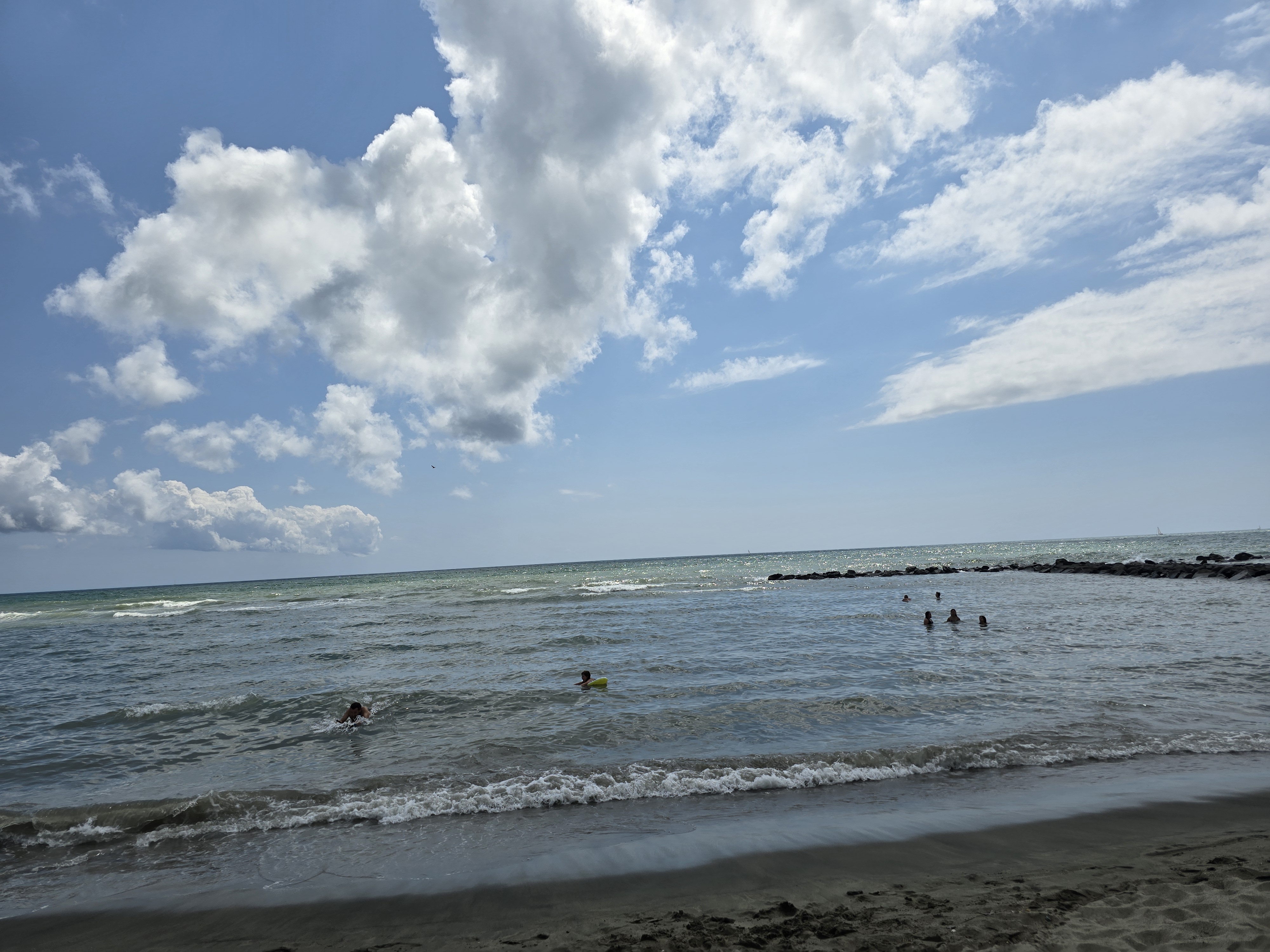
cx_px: 635
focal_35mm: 23
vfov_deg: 58.9
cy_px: 476
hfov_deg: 73.9
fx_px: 844
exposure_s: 1/2198
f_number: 1.7
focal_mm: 6.3
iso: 12
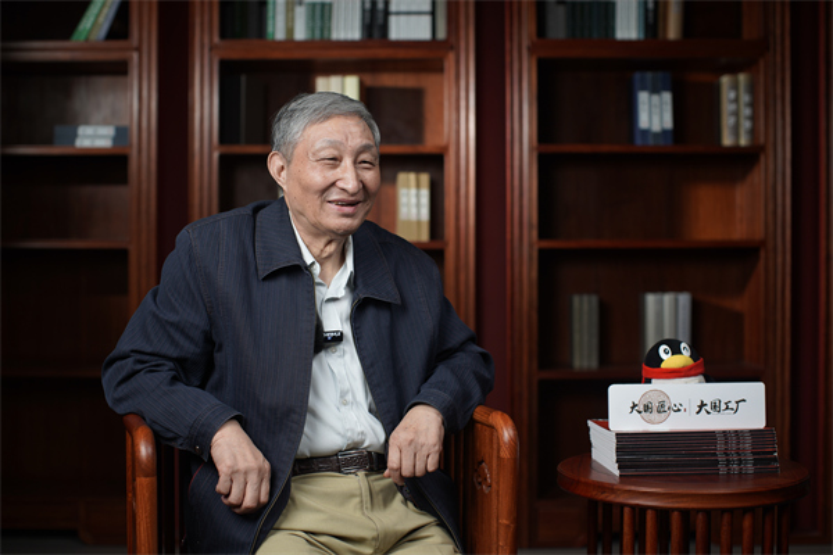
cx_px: 416
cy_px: 278
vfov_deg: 27.0
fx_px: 1157
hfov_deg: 39.6
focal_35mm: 50
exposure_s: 1/50
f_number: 2.8
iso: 125
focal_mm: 50
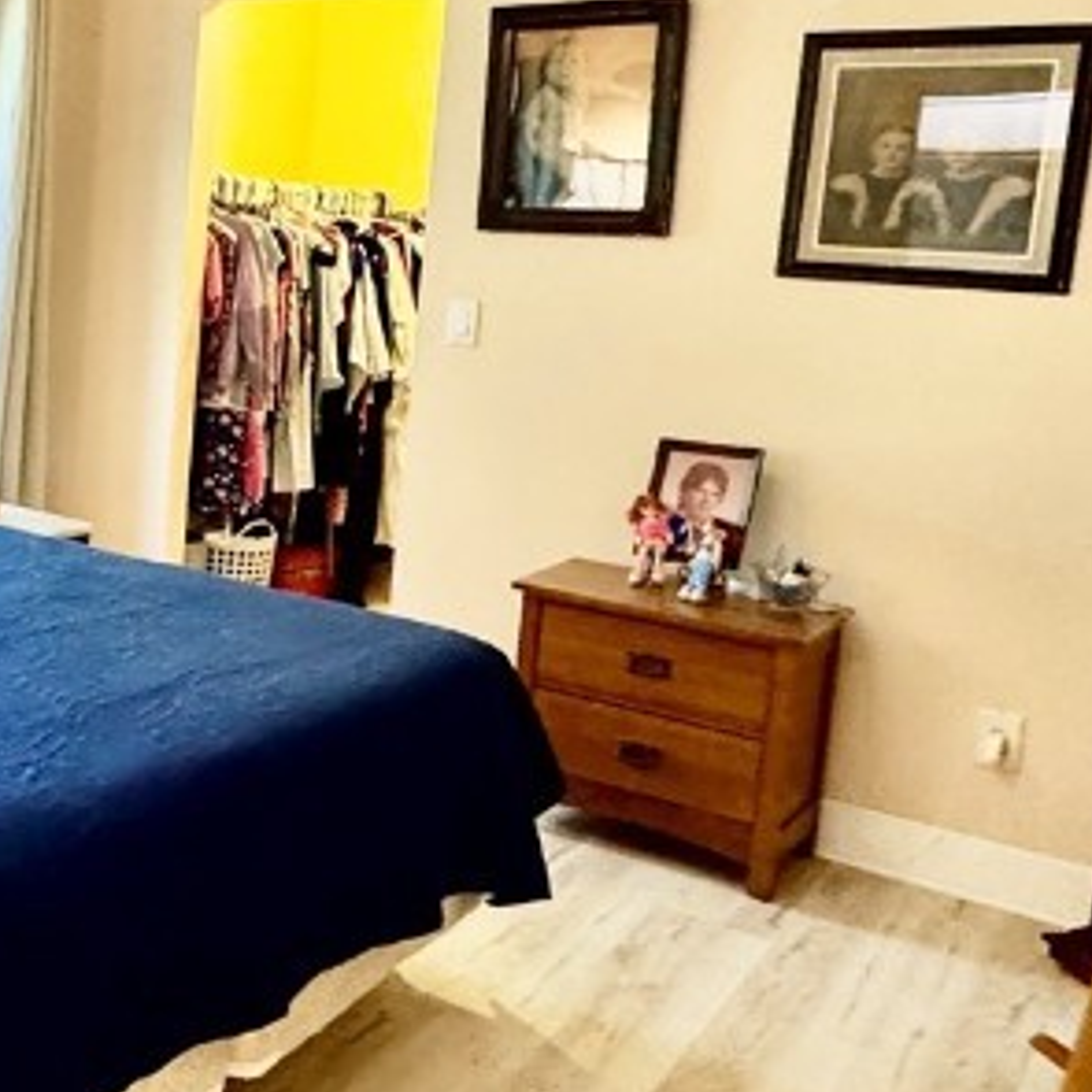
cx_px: -93
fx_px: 1535
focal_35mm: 43
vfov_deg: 38.9
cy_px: 396
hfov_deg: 34.2
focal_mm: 2.22
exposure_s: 1/60
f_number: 2.2
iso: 800
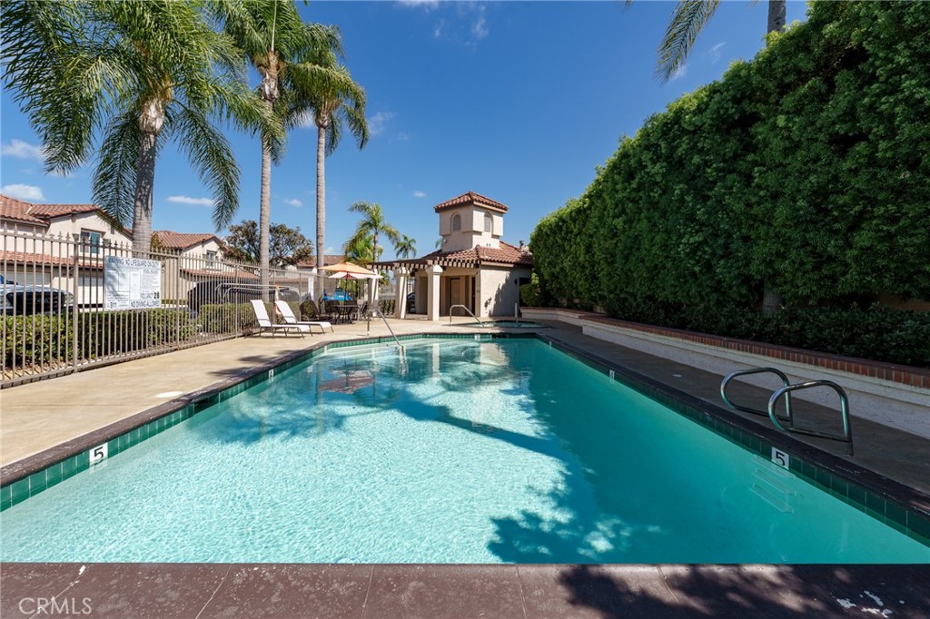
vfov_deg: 81.2
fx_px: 362
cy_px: 310
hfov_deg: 104.3
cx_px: 465
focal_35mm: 14
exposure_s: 1/200
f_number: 11
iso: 125
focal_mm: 14
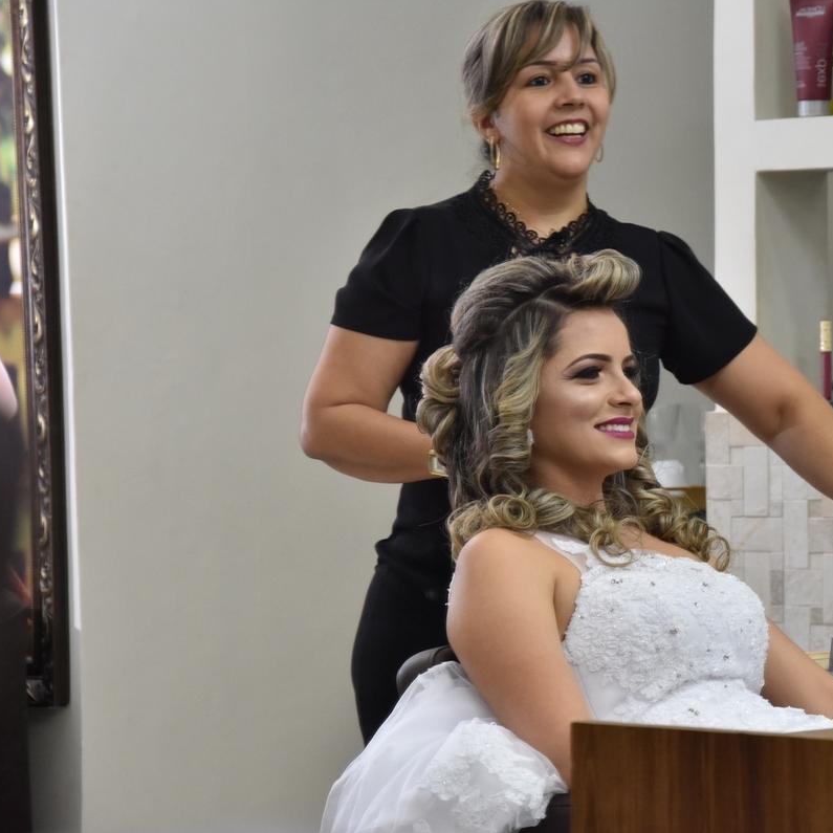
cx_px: 597
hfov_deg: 10.7
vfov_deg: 10.7
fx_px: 4455
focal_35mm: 164
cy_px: 416
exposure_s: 1/60
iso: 1000
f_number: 5.6
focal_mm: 85
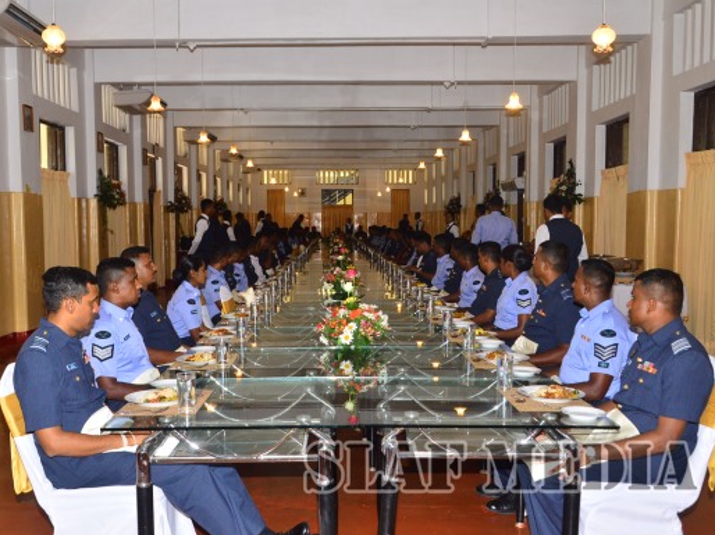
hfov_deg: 50.1
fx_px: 764
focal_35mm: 37
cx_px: 342
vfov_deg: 38.6
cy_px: 274
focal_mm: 22
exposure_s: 1/80
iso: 400
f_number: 5
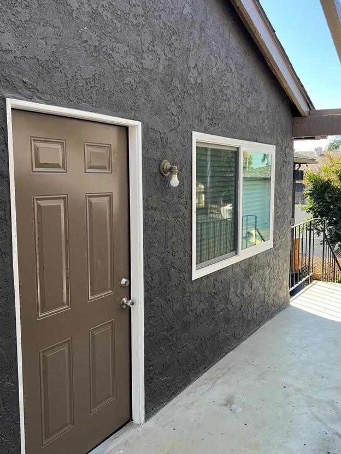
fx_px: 420
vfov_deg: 56.8
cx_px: 206
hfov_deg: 43.9
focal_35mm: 32
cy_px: 222
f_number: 1.5
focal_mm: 5.7
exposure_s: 1/480
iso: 50
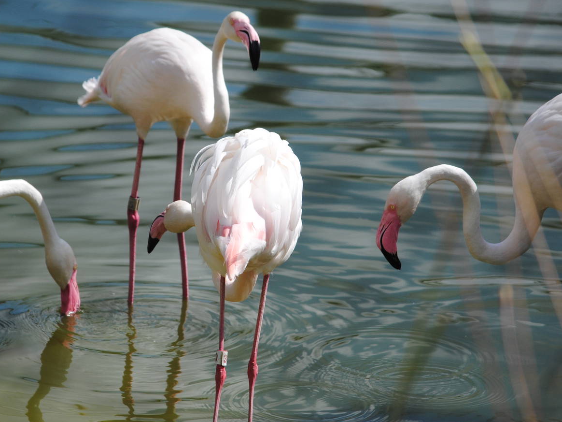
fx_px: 4995
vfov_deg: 4.8
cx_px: 217
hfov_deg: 6.4
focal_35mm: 308
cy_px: 196
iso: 200
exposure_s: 1/1600
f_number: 5
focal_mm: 155
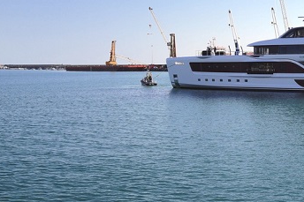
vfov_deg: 21.3
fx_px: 532
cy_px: 48
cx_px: 265
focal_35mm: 63
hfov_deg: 30.7
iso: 100
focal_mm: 35
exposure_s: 1/400
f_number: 11
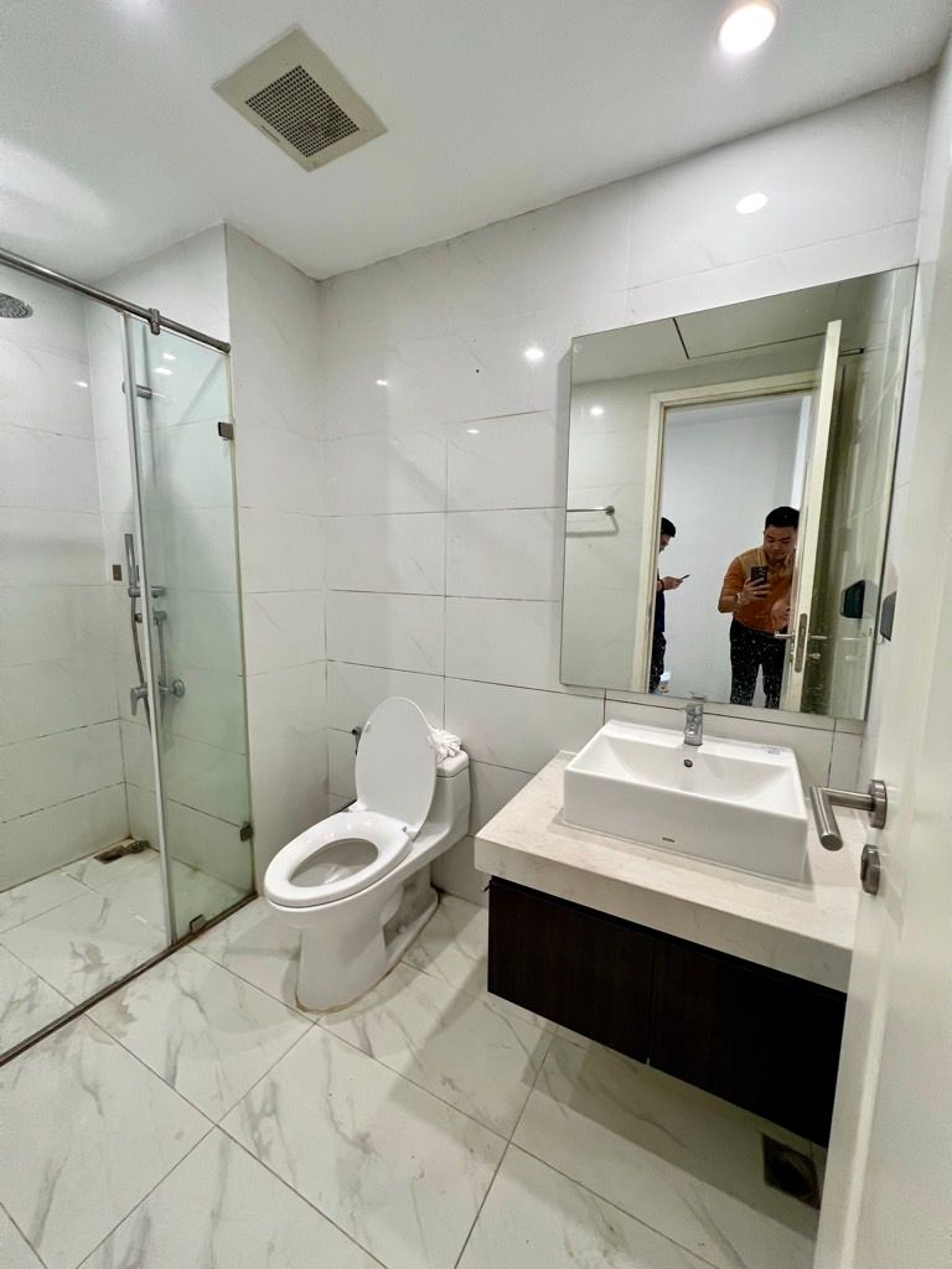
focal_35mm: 13
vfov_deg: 106.2
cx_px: 476
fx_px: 477
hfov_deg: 89.9
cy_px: 634
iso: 200
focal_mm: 1.57
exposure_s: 1/100
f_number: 1.8
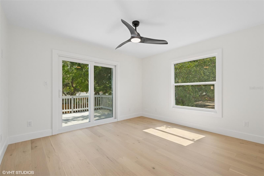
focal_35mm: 15
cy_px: 88
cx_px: 132
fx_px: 110
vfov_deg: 77.3
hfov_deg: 100.4
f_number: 8
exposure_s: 1/60
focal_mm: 10
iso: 200
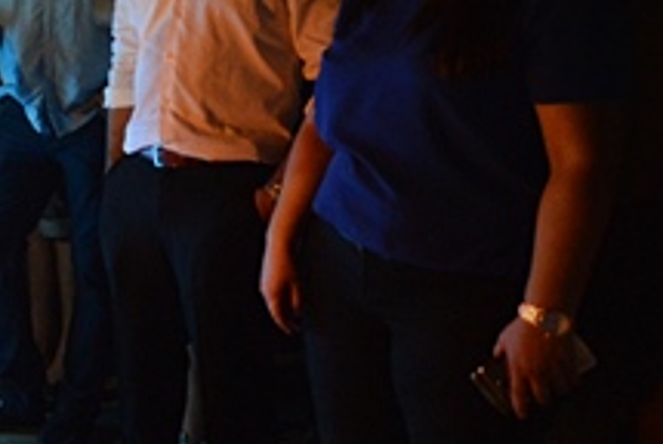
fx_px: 1309
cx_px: -537
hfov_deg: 20.2
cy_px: 63
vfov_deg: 19.0
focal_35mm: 71
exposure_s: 1/25
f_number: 4
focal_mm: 17
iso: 3200
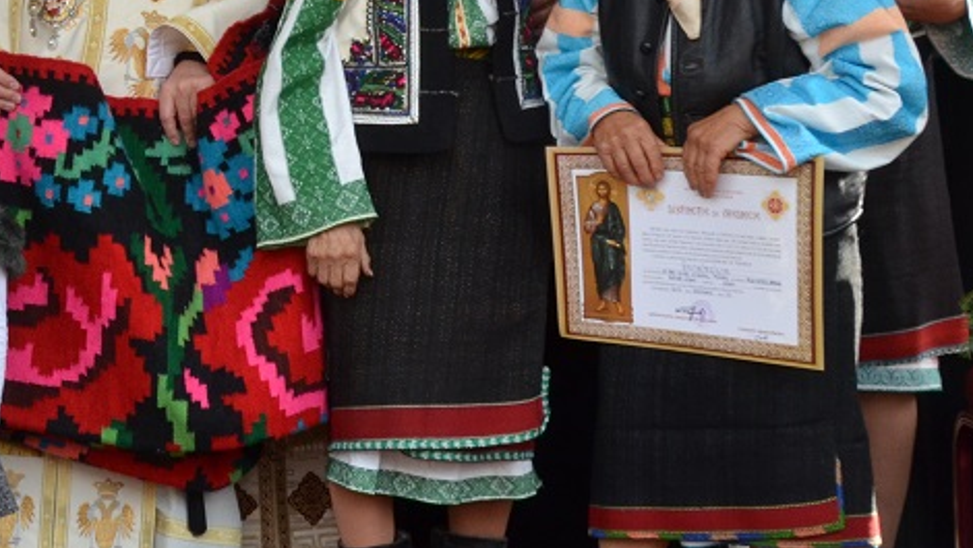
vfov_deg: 16.6
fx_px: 1859
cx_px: -124
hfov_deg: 26.7
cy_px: 60
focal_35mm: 72
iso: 640
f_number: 10
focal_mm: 18
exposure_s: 1/200
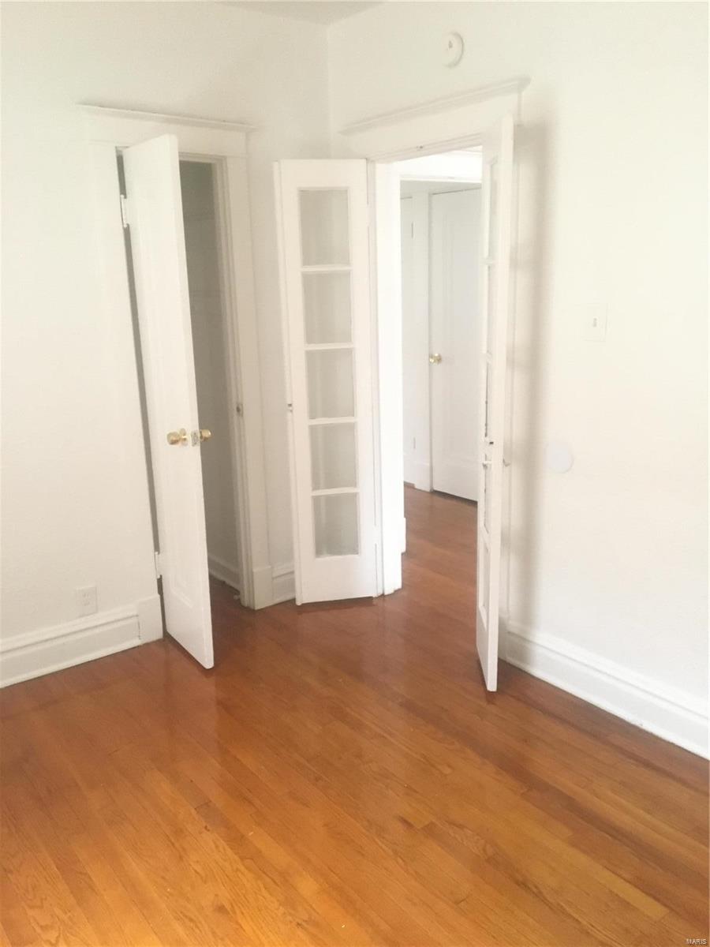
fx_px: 793
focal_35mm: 29
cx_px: 355
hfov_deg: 48.2
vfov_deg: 61.7
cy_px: 474
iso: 320
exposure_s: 1/15
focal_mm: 4.15
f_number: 2.2
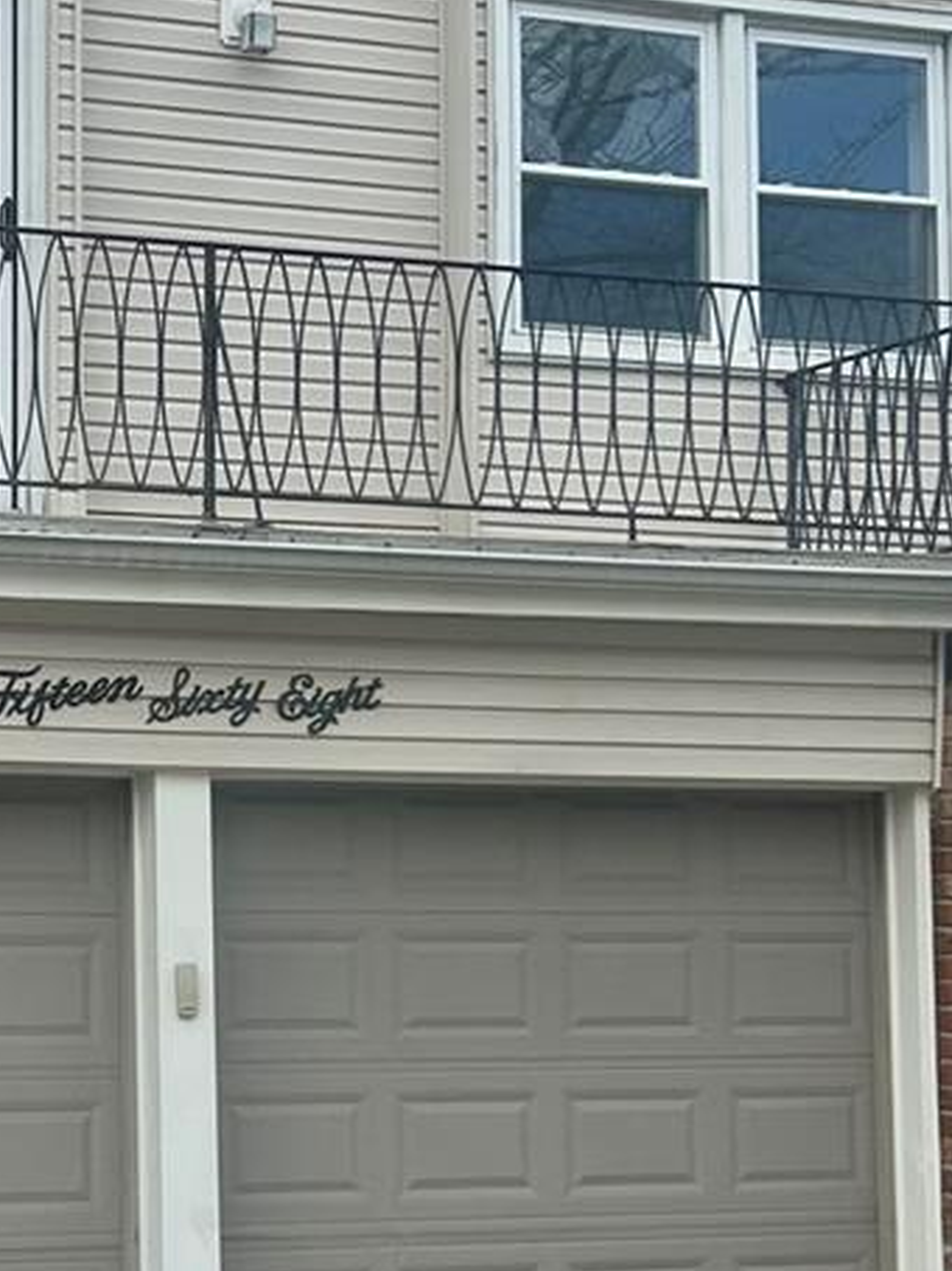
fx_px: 3230
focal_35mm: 88
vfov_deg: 22.2
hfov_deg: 16.5
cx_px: 45
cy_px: 725
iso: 50
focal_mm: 5.7
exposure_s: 1/2513
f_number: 1.5
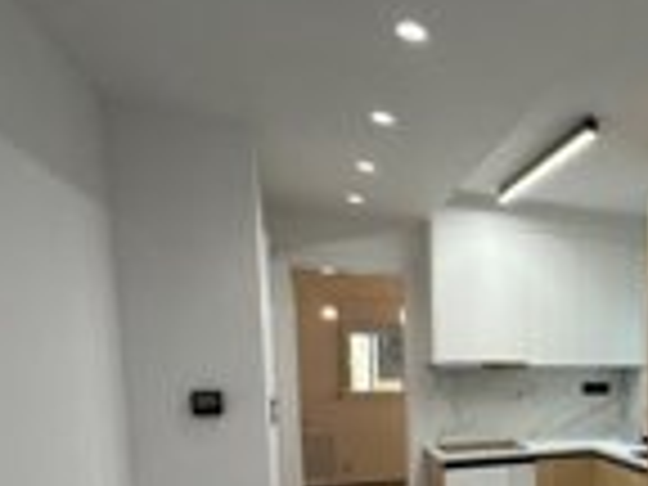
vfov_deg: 38.1
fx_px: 655
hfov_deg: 43.3
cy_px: 432
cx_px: 680
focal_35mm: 35
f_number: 2.2
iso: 80
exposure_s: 1/100
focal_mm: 2.22
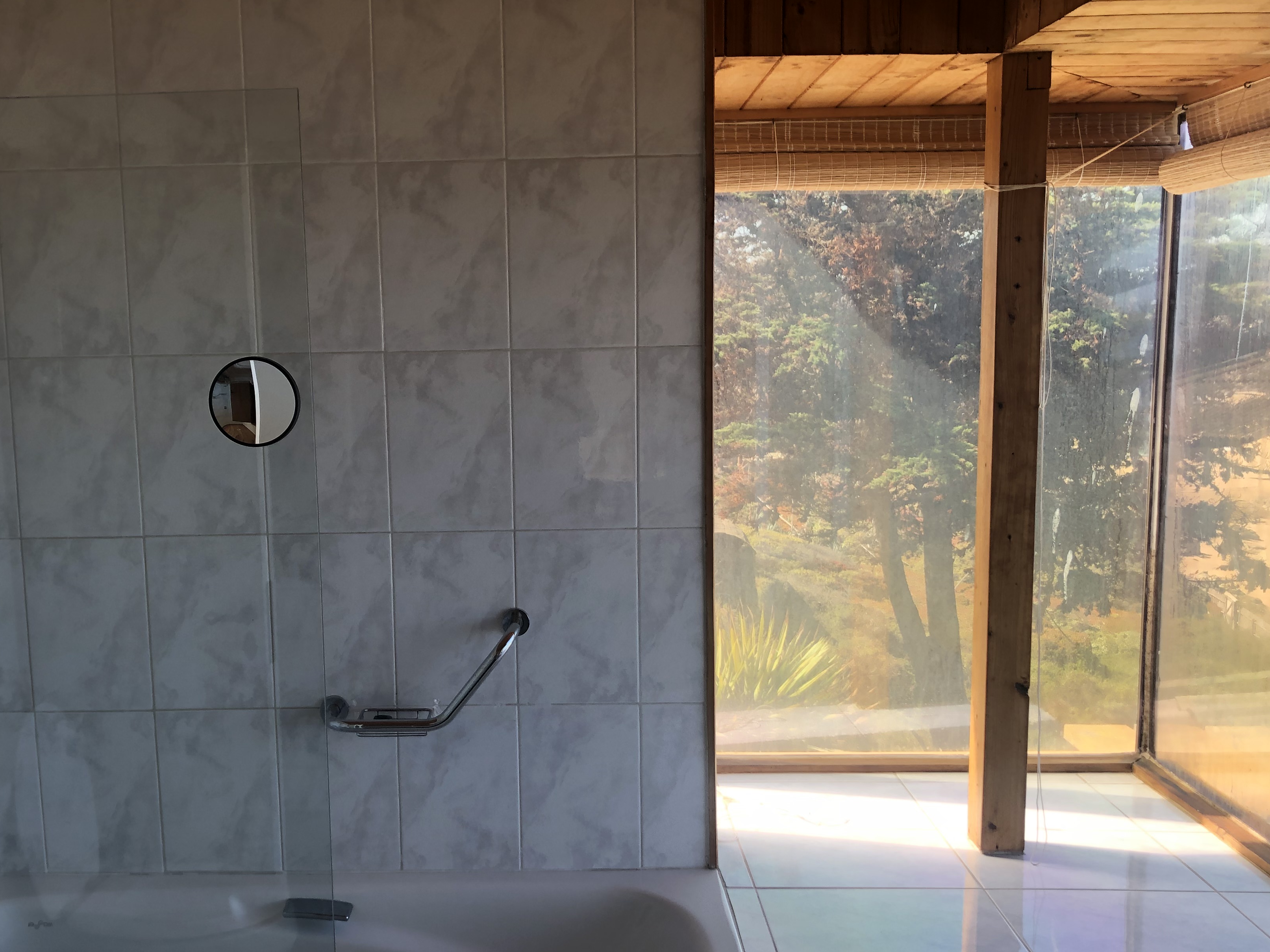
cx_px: 507
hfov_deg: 52.3
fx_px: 1284
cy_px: 540
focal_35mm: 35
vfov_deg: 40.6
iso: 25
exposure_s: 1/120
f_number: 1.8
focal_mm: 3.99
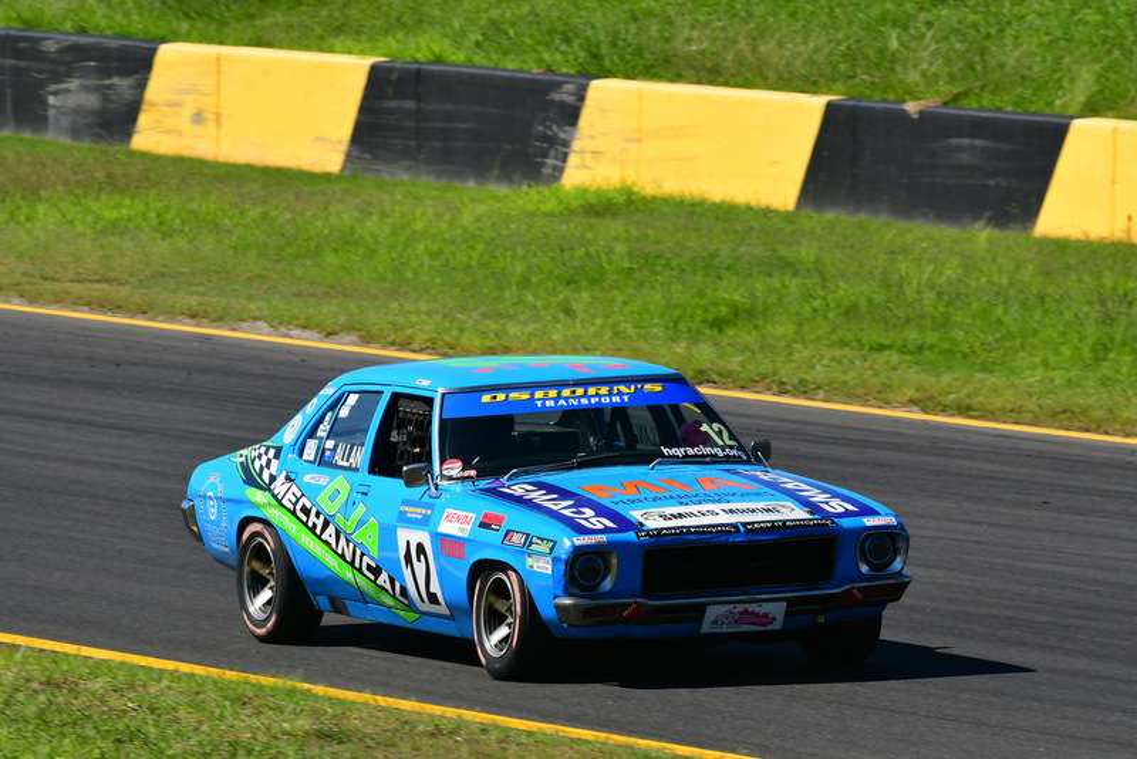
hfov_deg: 3.6
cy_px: 380
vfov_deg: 2.4
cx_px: 568
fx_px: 18008
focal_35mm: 570
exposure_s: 1/640
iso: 500
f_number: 13
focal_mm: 380
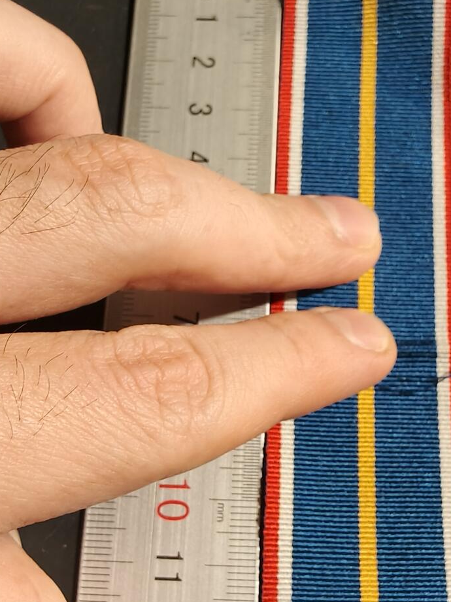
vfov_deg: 40.4
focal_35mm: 45
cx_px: 401
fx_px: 782
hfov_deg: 30.8
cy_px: 477
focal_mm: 2.32
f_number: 2
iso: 250
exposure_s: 1/100
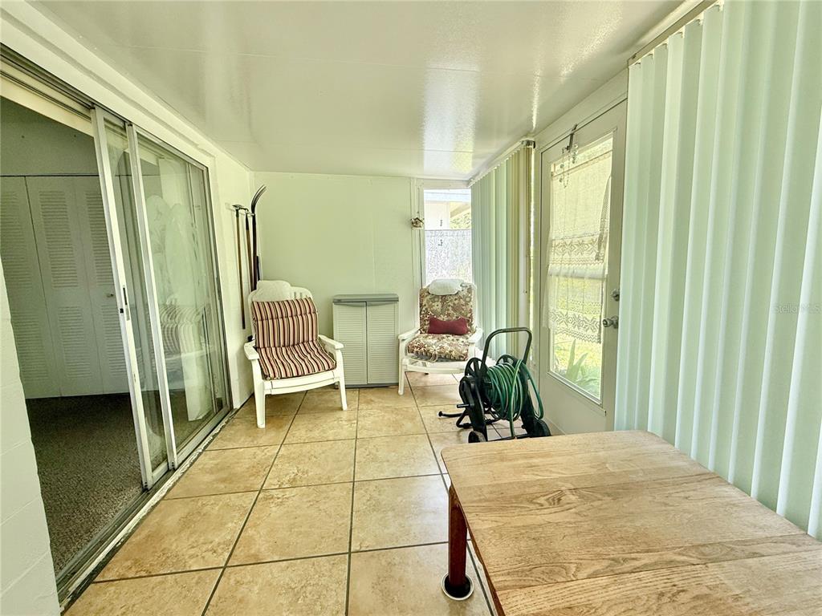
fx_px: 332
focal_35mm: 14
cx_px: 411
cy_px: 308
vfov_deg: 85.7
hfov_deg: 102.1
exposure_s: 1/99
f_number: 2.2
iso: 80
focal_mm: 2.22
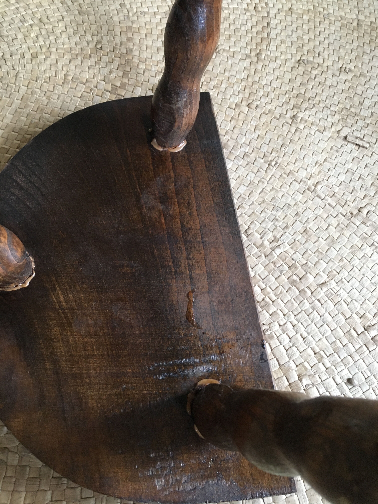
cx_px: 189
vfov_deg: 61.7
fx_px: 422
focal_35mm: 29
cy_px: 252
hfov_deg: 48.2
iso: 200
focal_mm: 4.15
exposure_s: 1/33
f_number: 2.2
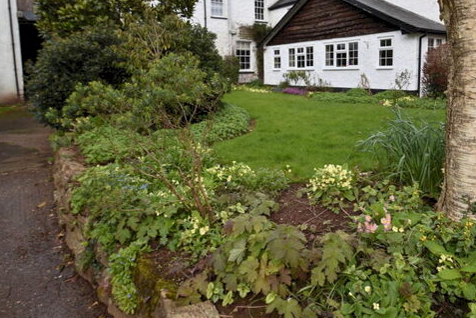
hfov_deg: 77.2
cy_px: 92
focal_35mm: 22
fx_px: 291
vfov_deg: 55.3
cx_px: 297
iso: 100
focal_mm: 10
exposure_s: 1/160
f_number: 6.3
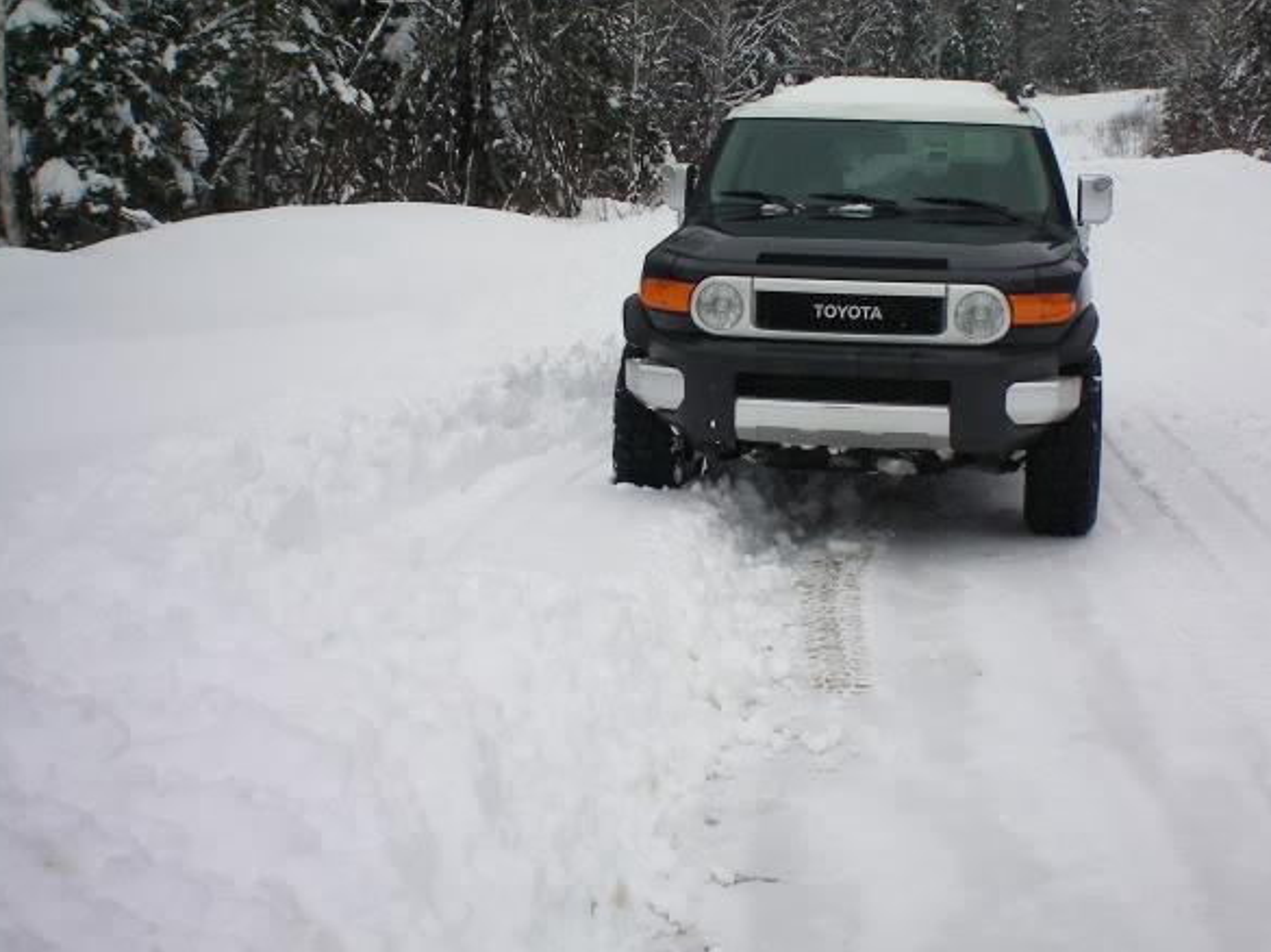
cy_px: 389
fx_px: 1908
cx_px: 808
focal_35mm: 52
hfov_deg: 36.6
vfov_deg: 28.0
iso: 64
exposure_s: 1/800
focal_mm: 6.3
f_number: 4.6
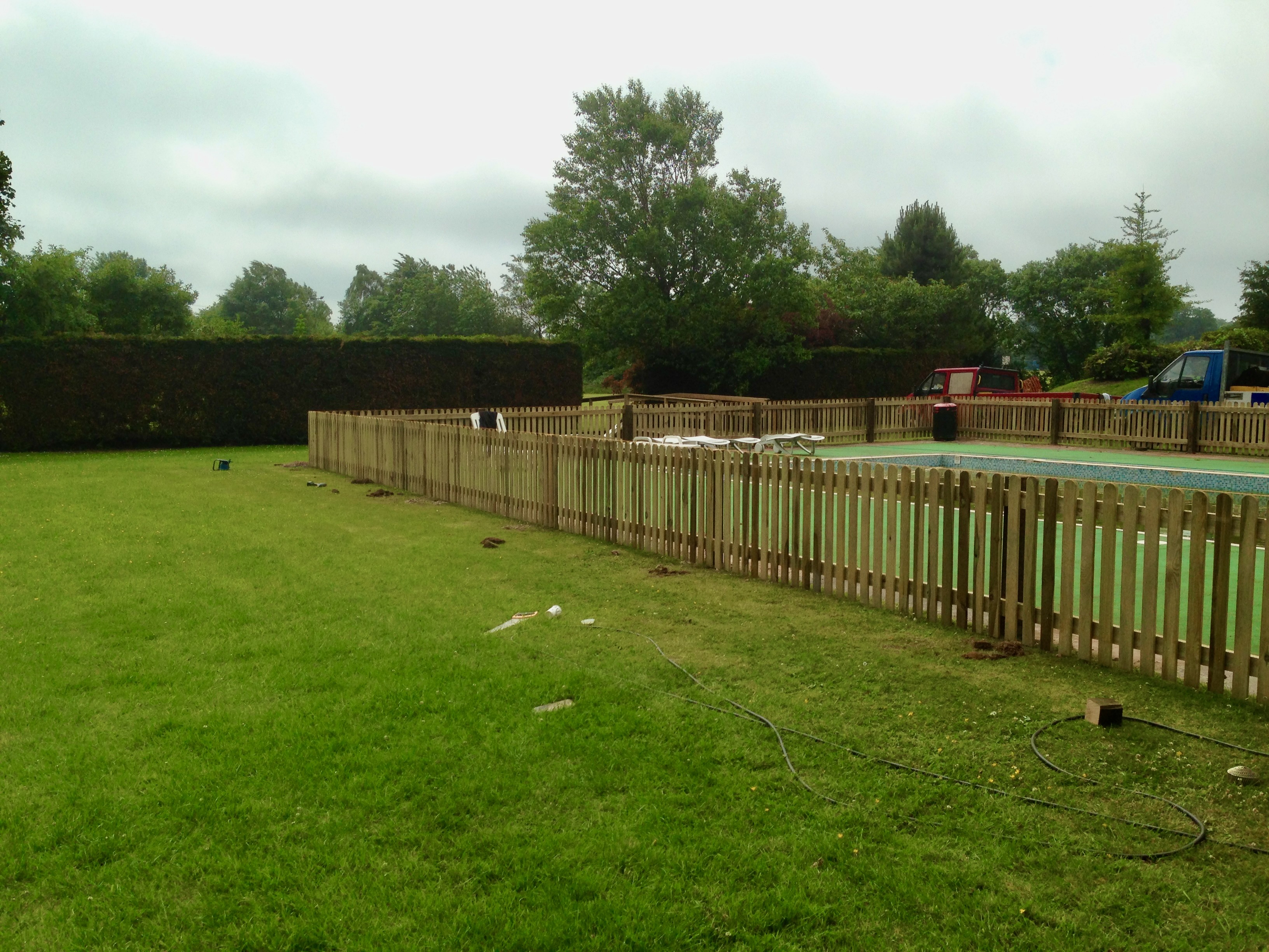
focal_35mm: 33
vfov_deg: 42.9
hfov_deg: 55.4
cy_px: 476
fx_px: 1210
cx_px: 634
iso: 50
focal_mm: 4.13
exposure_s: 1/1642
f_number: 2.4
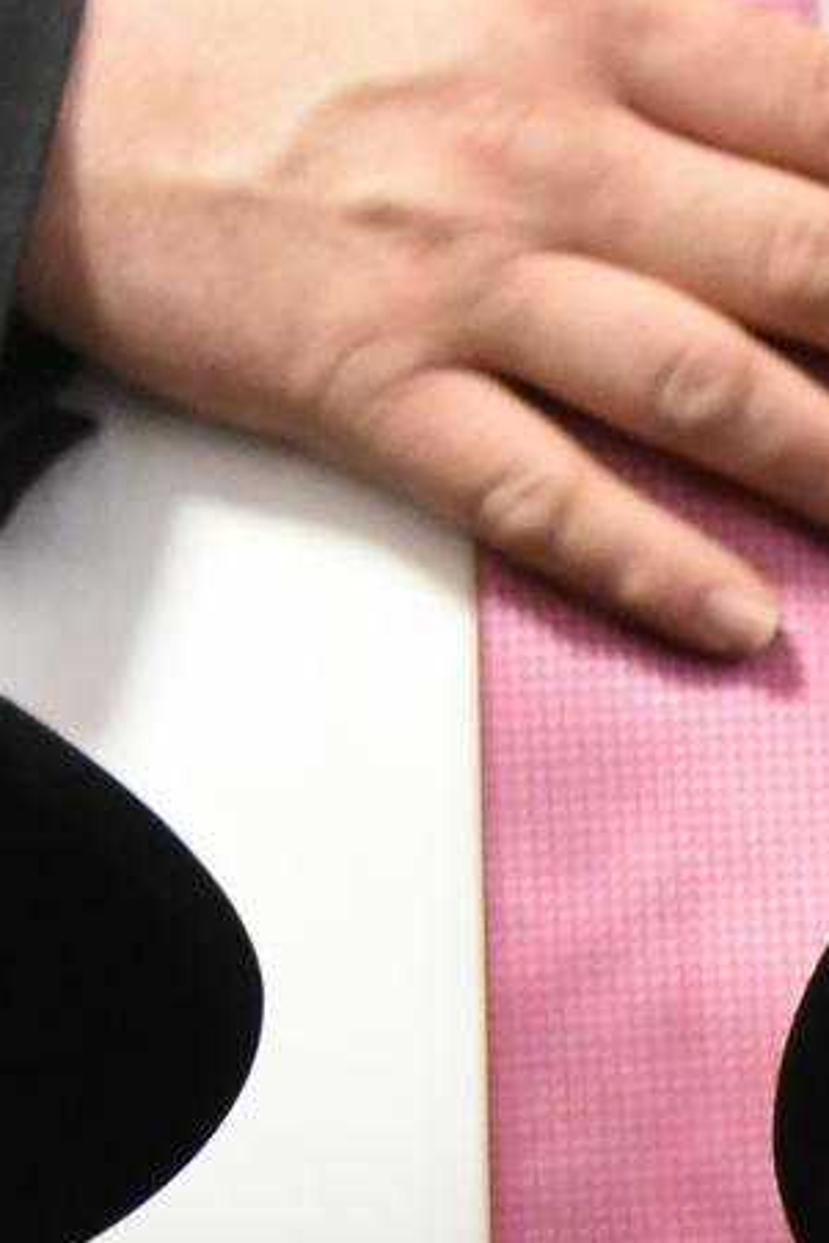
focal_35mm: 335
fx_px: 11562
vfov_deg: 6.1
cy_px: 1808
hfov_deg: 4.1
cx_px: 1724
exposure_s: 1/40
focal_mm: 72
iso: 6400
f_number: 5
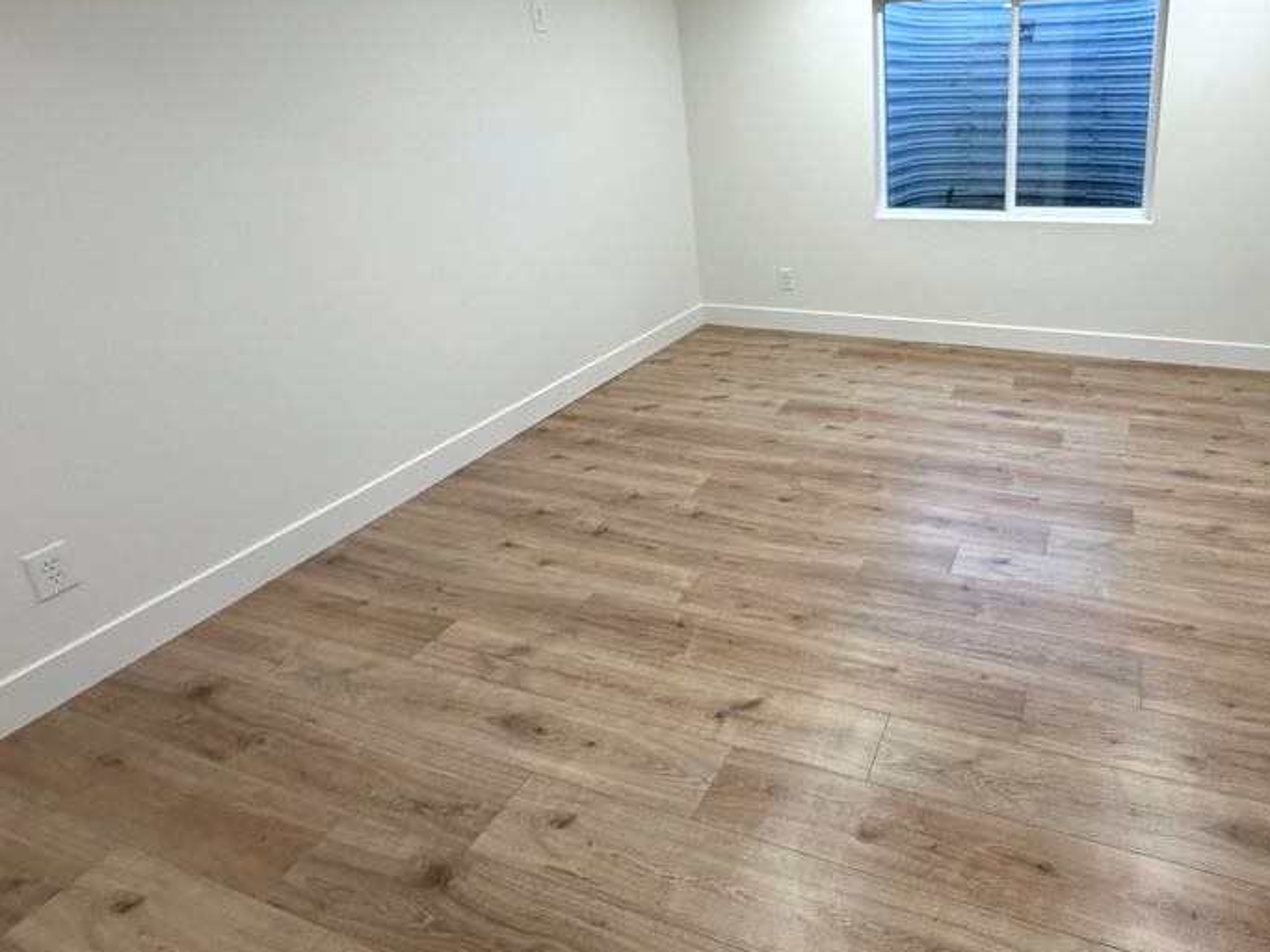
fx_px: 770
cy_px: 311
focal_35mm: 21
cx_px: 863
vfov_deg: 61.7
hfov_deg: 76.1
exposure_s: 1/120
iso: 200
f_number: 2.2
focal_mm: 2.22
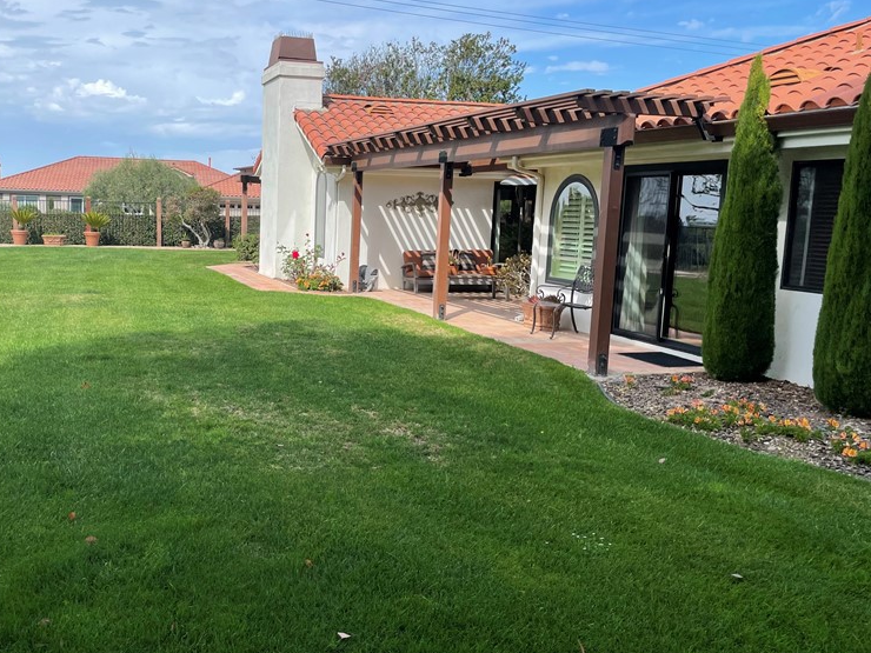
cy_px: 332
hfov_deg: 50.4
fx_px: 906
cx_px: 288
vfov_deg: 39.7
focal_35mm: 36
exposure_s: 1/3300
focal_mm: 4.2
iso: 32
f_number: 1.6
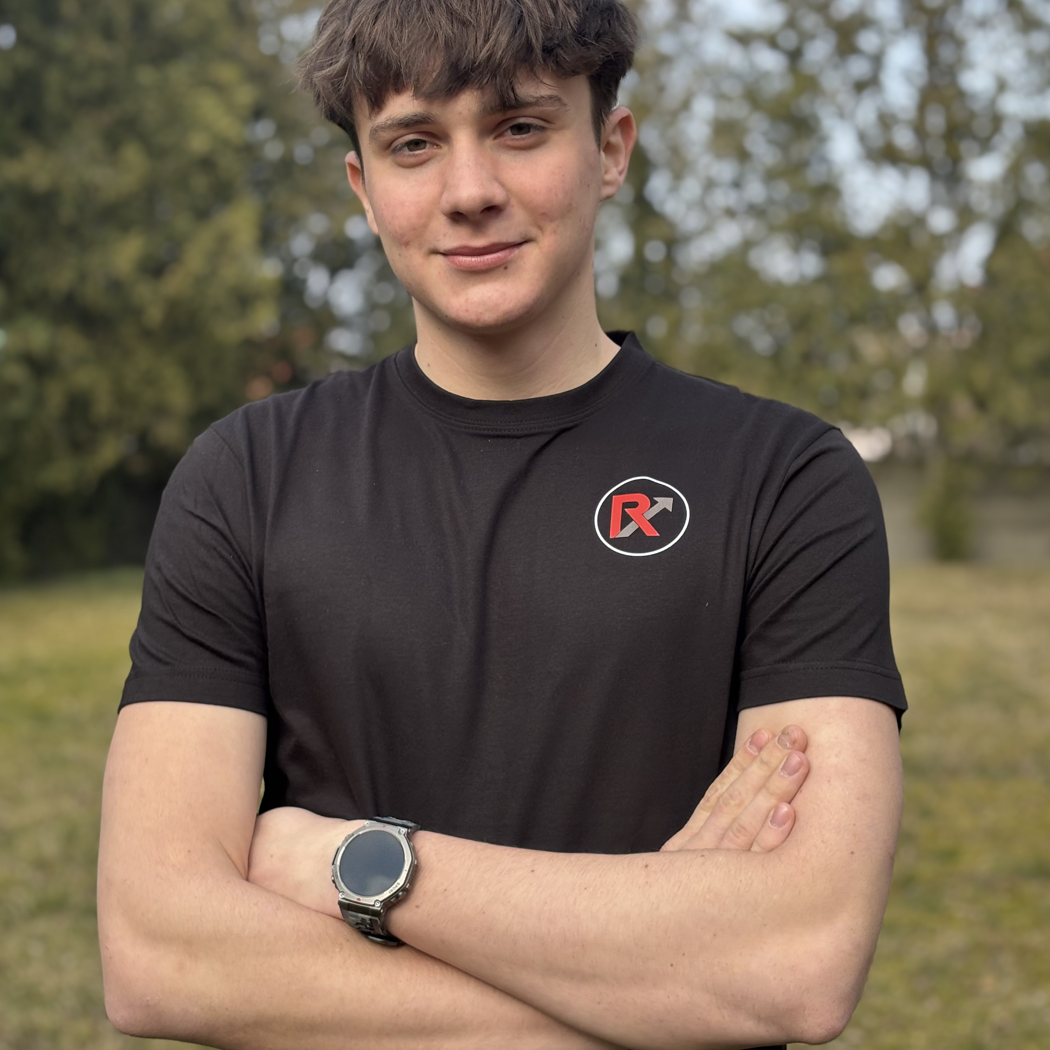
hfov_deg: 27.7
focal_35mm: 62
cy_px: 529
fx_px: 2128
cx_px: 529
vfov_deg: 27.7
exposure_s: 1/775
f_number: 1.6
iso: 32
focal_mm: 5.96
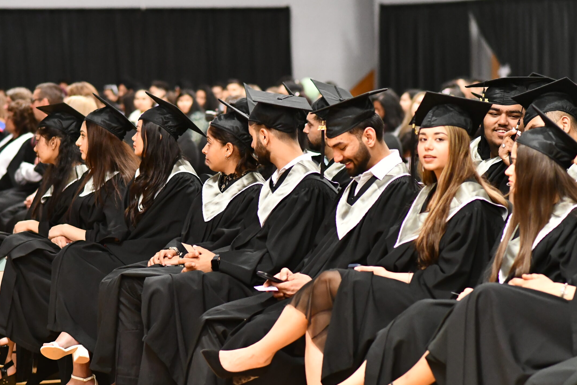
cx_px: 239
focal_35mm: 152
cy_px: 202
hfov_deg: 13.5
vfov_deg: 9.0
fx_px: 2436
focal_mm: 85
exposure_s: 1/125
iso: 5000
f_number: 2.8
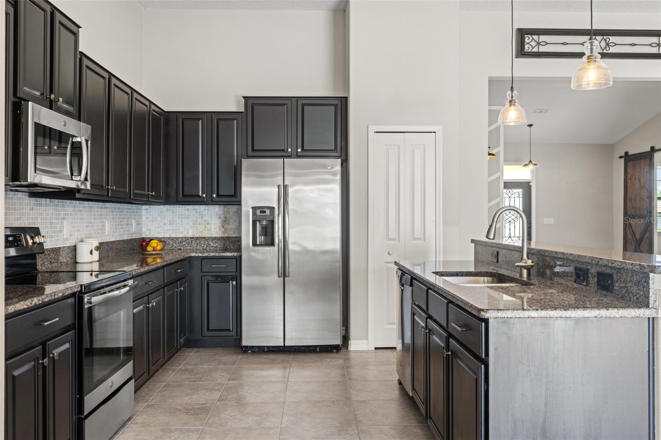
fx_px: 551
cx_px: 330
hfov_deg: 61.9
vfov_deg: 43.6
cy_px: 220
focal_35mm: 30
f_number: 7.1
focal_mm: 20
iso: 400
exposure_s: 1/5
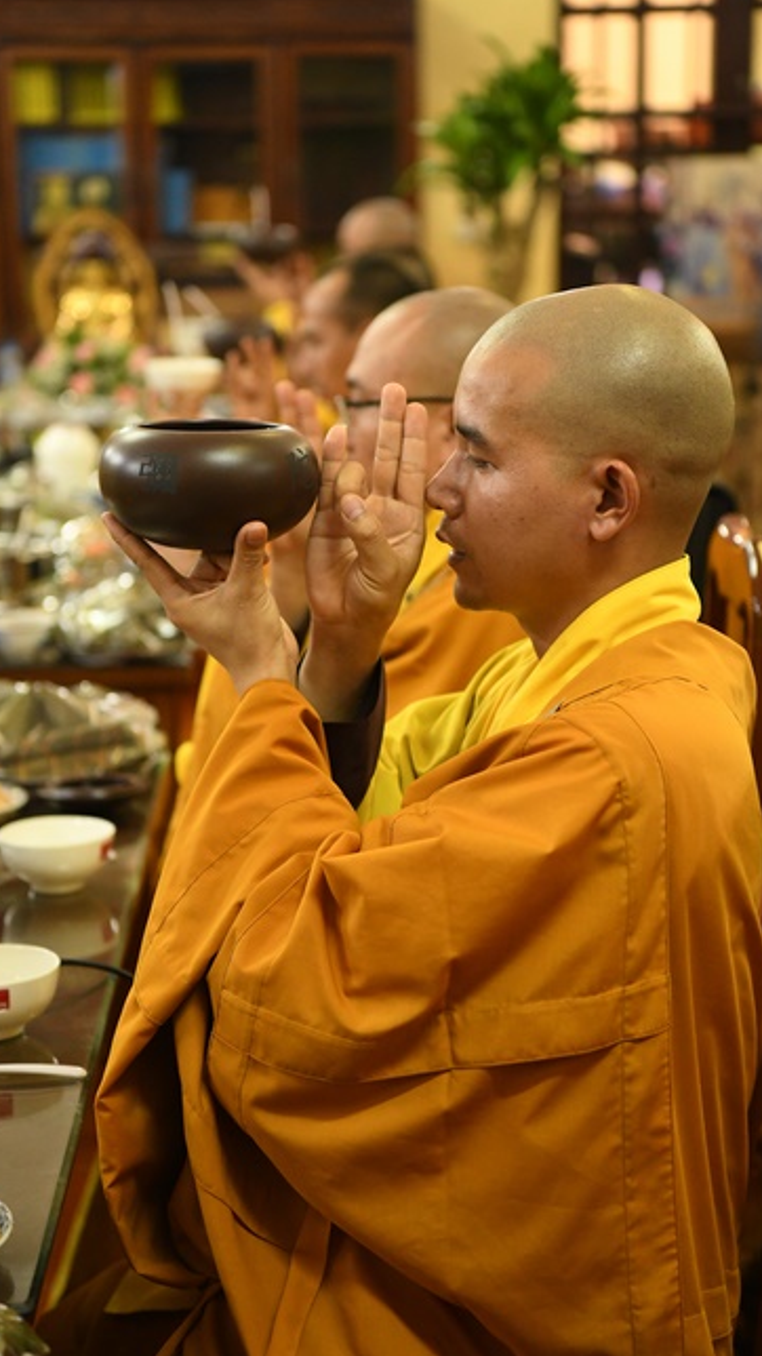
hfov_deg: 16.3
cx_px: 390
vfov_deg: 28.6
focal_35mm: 74
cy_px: 674
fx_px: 2660
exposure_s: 1/125
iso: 4000
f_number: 3.5
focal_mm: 70
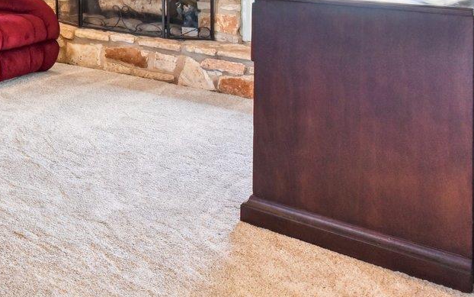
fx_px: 607
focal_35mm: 47
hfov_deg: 27.3
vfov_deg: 24.3
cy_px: -81
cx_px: -259
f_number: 8
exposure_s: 1/15
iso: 1000
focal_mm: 14
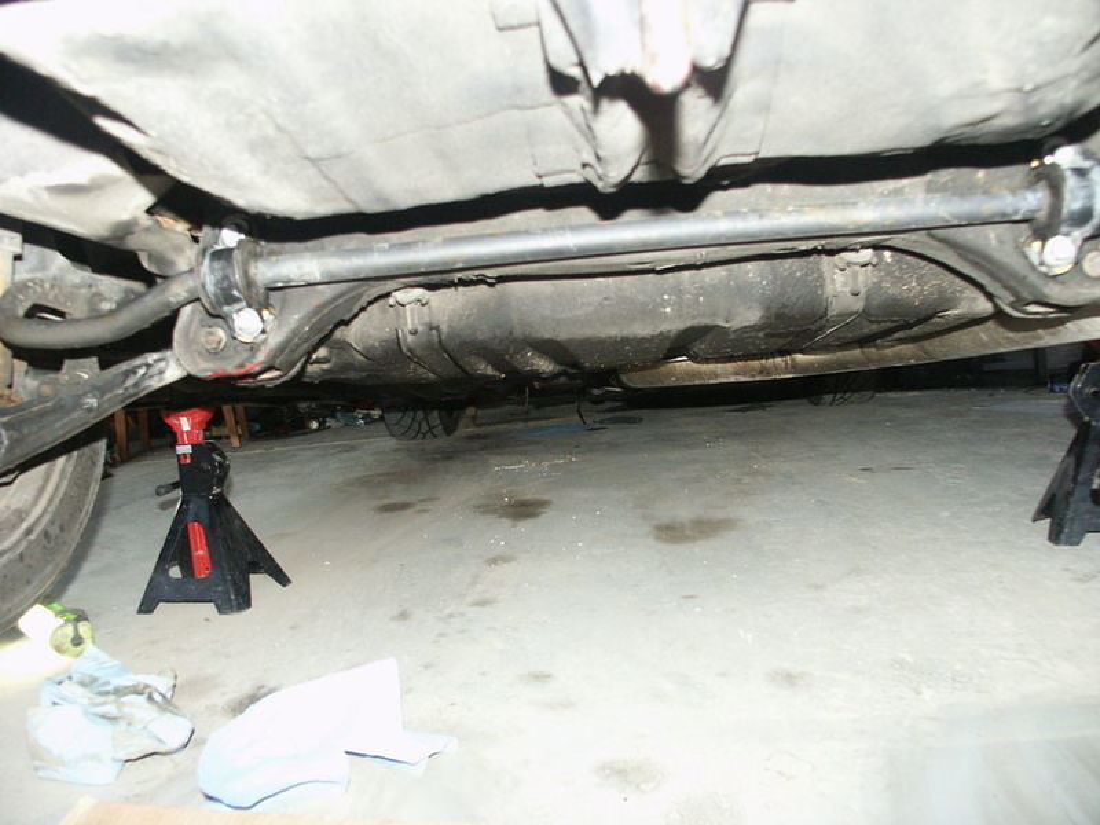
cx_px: 550
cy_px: 412
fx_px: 922
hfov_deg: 61.7
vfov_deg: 48.2
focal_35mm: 29
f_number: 2.8
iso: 200
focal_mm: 7.65
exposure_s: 1/45
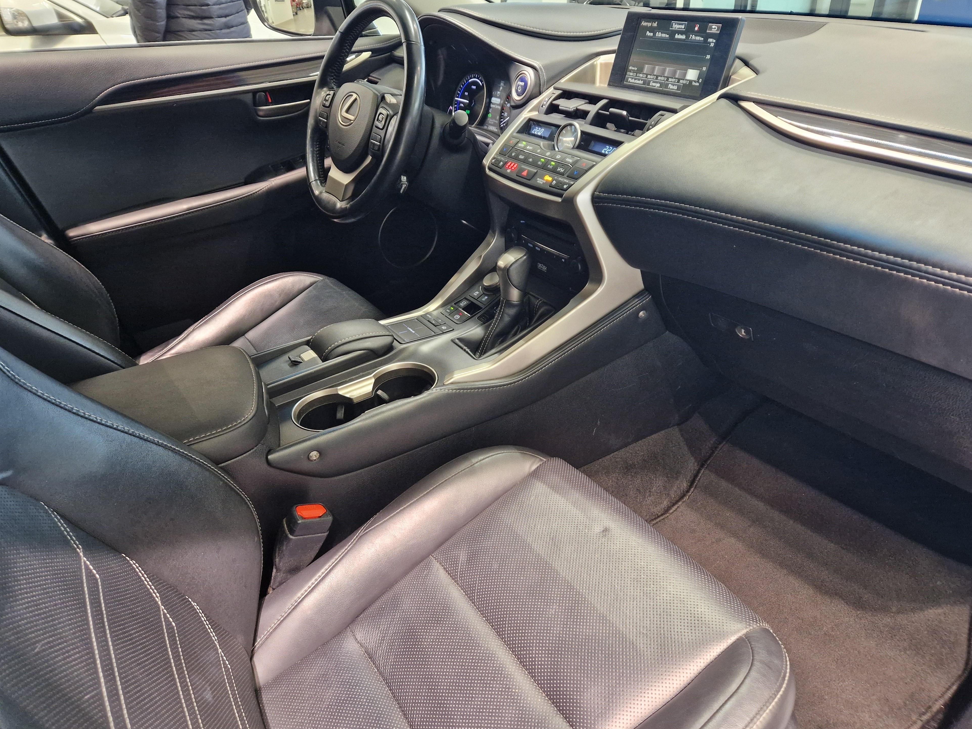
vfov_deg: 56.8
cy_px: 366
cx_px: 502
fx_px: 674
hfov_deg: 71.6
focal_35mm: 24
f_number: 1.8
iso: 400
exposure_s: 1/100
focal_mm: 5.4
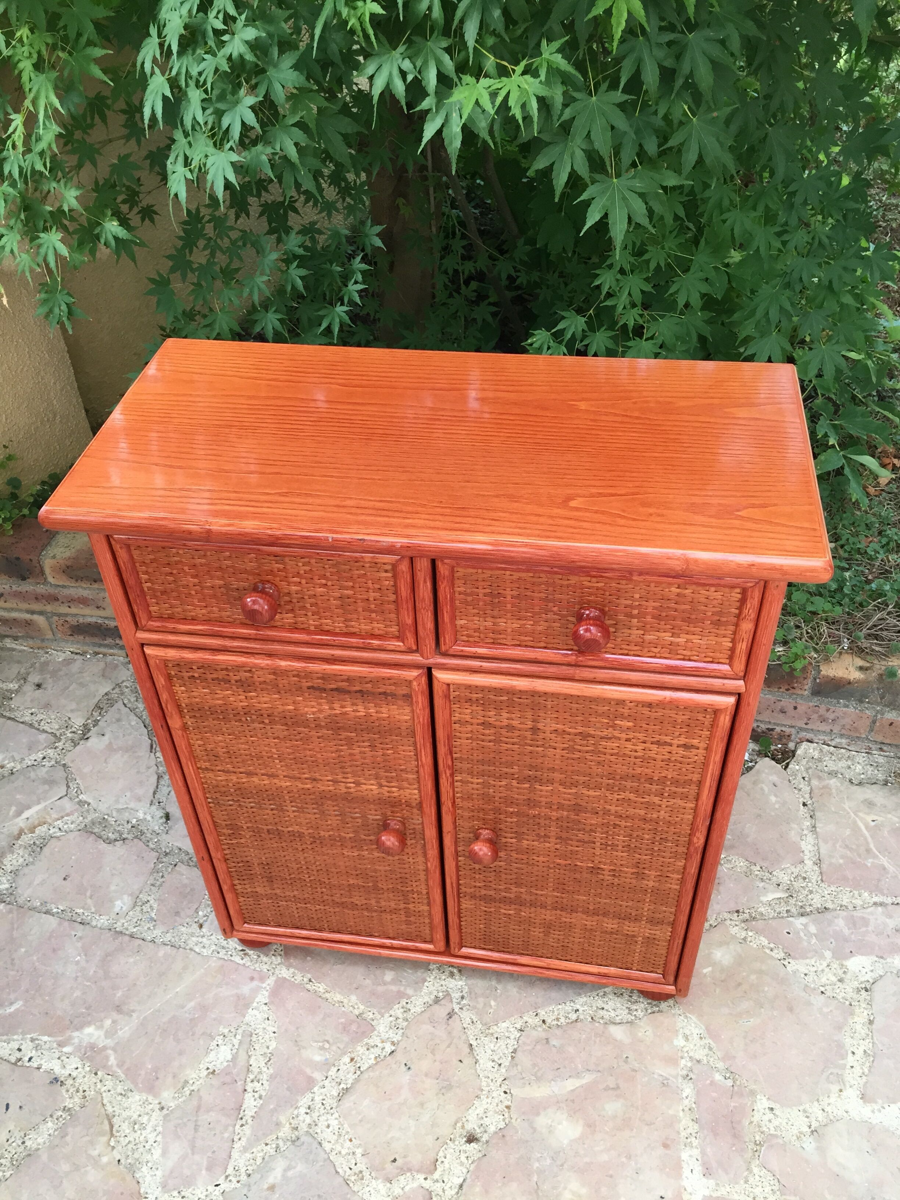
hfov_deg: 48.2
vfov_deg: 61.7
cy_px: 600
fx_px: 1005
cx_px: 450
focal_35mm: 29
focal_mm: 4.15
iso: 32
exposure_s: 1/40
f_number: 2.2
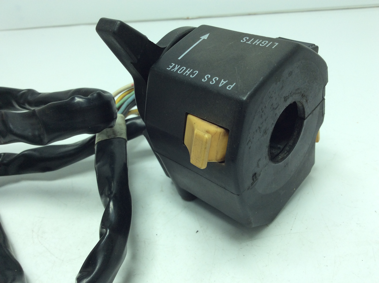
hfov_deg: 56.9
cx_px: 190
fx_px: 350
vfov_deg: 44.1
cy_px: 142
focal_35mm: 32
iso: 32
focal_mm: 3.3
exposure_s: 1/270
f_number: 2.4
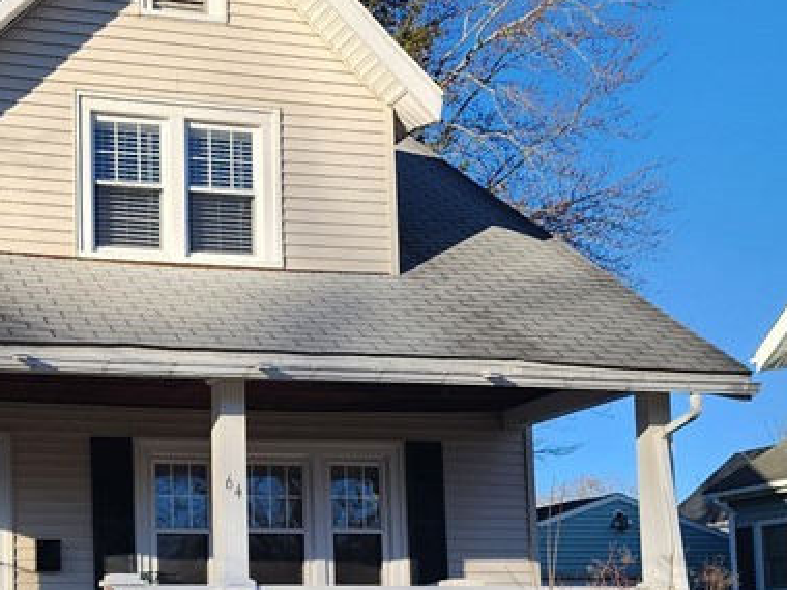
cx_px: 60
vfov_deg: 23.1
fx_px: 1410
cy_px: 520
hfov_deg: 29.7
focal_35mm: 62
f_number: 1.8
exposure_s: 1/671
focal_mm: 6.4
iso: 12
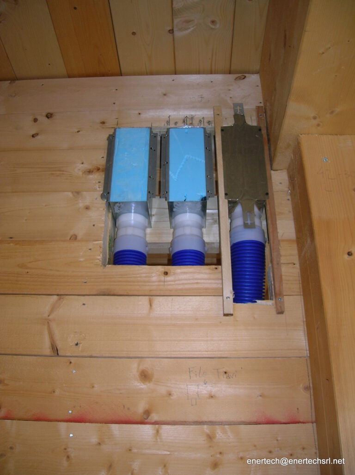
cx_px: 178
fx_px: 465
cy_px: 238
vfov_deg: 54.0
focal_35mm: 34
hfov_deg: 41.7
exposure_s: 1/60.1
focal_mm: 5.7
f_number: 2.9
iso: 50
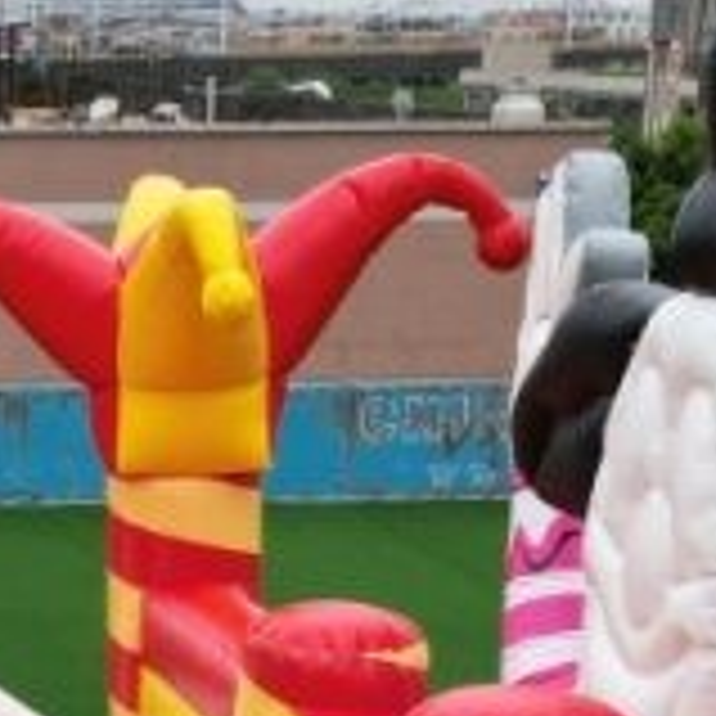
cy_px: 1076
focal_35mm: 137
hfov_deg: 12.5
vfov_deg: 12.1
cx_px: -113
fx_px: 3206
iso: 140
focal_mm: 6.72
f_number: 1.7
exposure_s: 1/2500
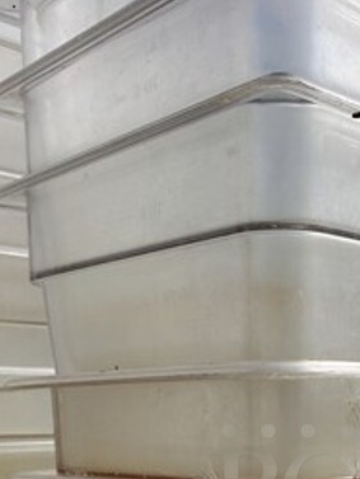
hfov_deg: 25.5
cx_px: 308
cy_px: 483
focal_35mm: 56
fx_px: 776
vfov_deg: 31.6
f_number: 2.4
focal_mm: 4.3
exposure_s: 1/1142
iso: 50
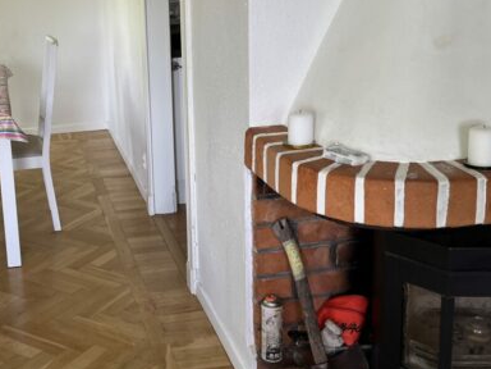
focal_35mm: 52
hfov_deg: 35.9
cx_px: 114
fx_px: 738
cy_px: 138
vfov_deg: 27.9
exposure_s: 1/120
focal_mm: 5.1
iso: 125
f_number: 1.6
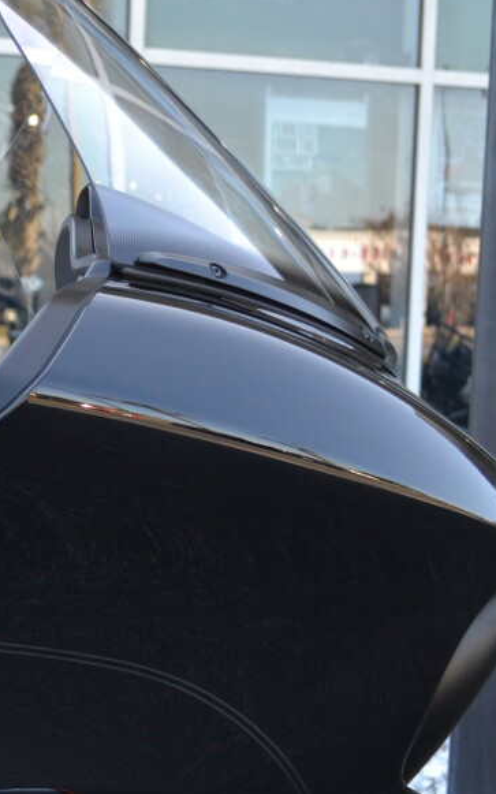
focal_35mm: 101
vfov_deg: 20.6
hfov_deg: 12.5
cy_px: 496
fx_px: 2185
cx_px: -178
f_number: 5.6
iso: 280
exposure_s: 1/125
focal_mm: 32
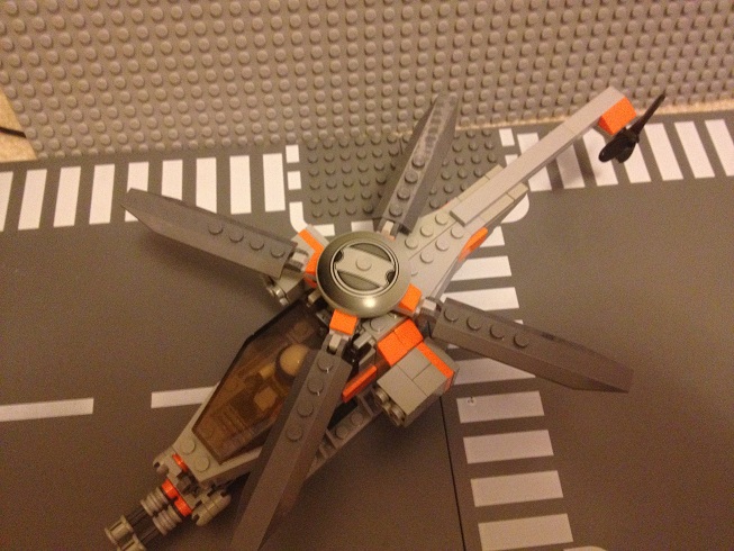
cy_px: 276
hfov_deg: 52.6
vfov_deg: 40.7
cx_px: 367
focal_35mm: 35
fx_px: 742
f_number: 2.4
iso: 400
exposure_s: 1/15
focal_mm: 4.28
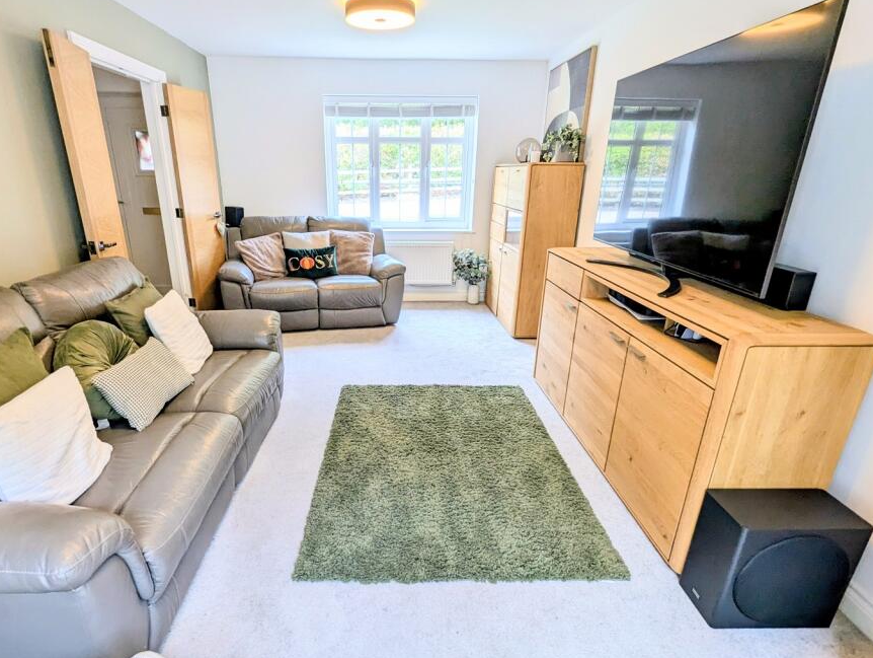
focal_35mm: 19
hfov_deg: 84.4
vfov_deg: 68.6
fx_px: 480
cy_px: 363
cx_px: 399
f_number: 2.2
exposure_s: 1/50
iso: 92
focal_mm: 2.35
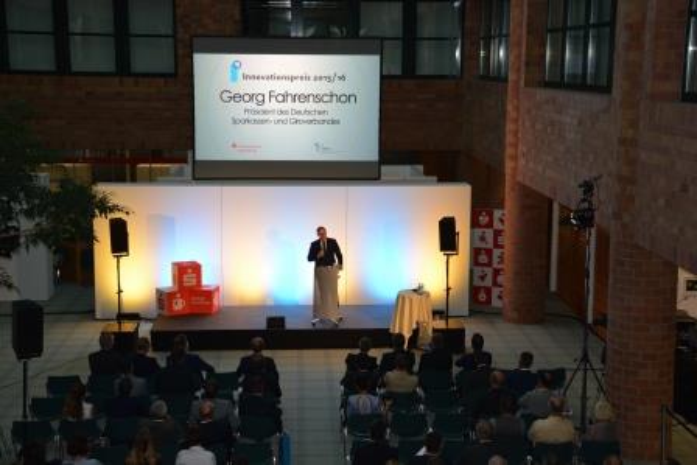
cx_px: 348
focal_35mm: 57
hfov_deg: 35.0
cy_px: 232
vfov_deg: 23.8
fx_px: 1104
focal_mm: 38
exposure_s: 1/80
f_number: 4.5
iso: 400
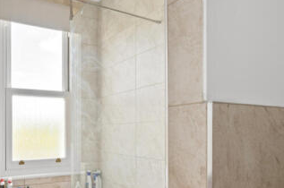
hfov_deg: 59.2
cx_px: 76
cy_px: 141
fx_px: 236
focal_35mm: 30
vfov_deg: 42.0
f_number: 16
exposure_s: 1/6
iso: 200
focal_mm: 14.5
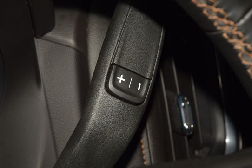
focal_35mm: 124
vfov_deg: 11.1
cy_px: 92
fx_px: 868
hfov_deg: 16.5
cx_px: 128
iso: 100
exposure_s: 1/125
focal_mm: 70
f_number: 8
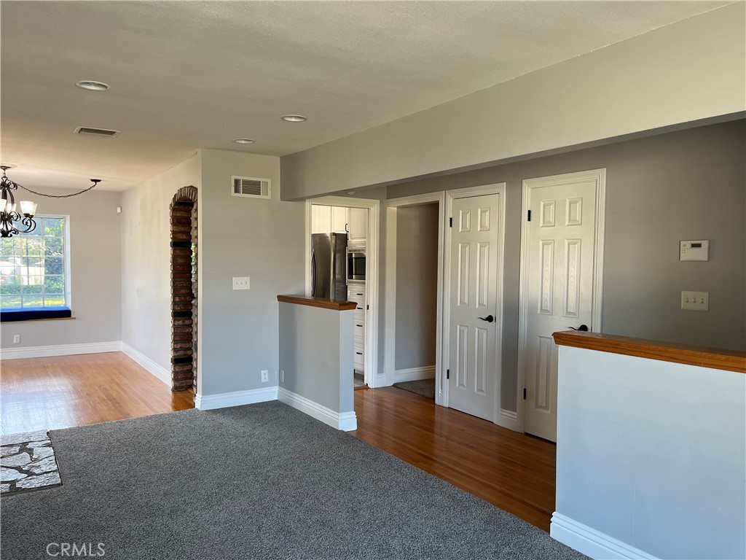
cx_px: 373
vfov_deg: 53.1
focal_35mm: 26
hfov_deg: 67.3
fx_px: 560
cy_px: 280
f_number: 1.6
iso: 100
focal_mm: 5.1
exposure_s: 1/120
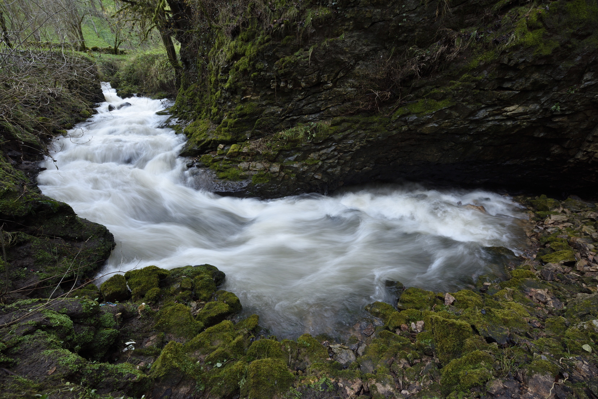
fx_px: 233
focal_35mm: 14
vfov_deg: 81.2
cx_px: 299
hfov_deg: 104.2
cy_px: 200
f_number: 7.1
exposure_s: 1/5
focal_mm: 14
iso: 500
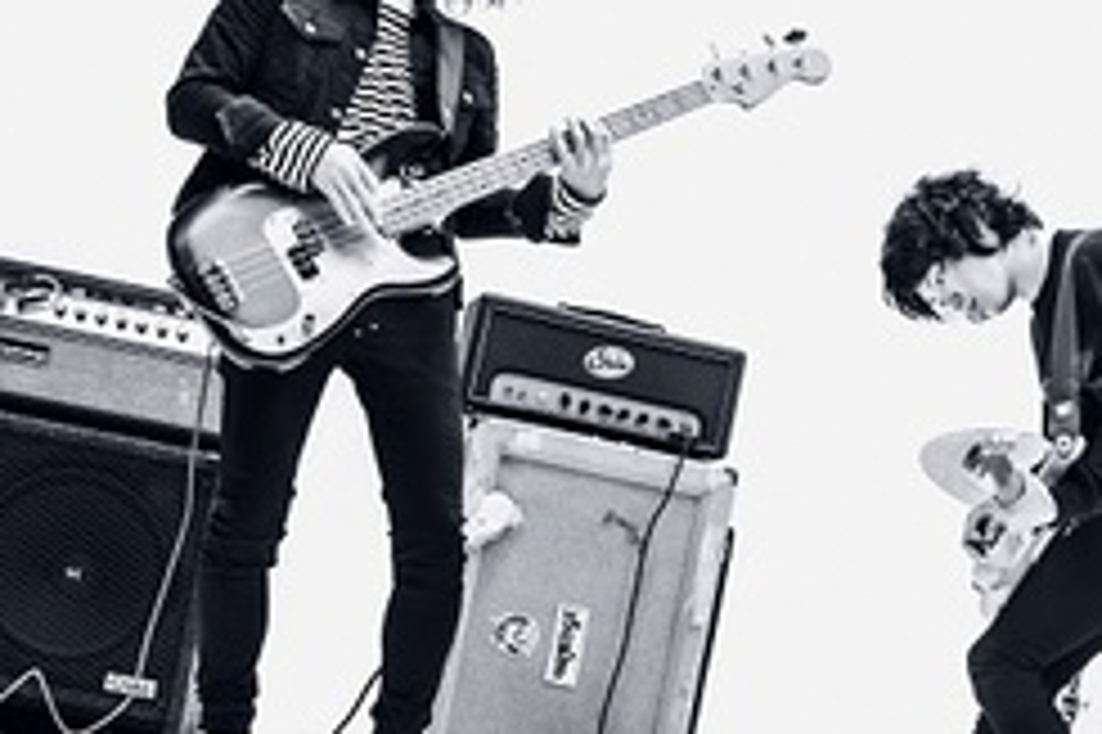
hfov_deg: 14.1
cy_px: 856
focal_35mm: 143
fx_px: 4374
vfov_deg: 9.5
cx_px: 1187
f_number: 5.6
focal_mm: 50
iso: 200
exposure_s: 1/200
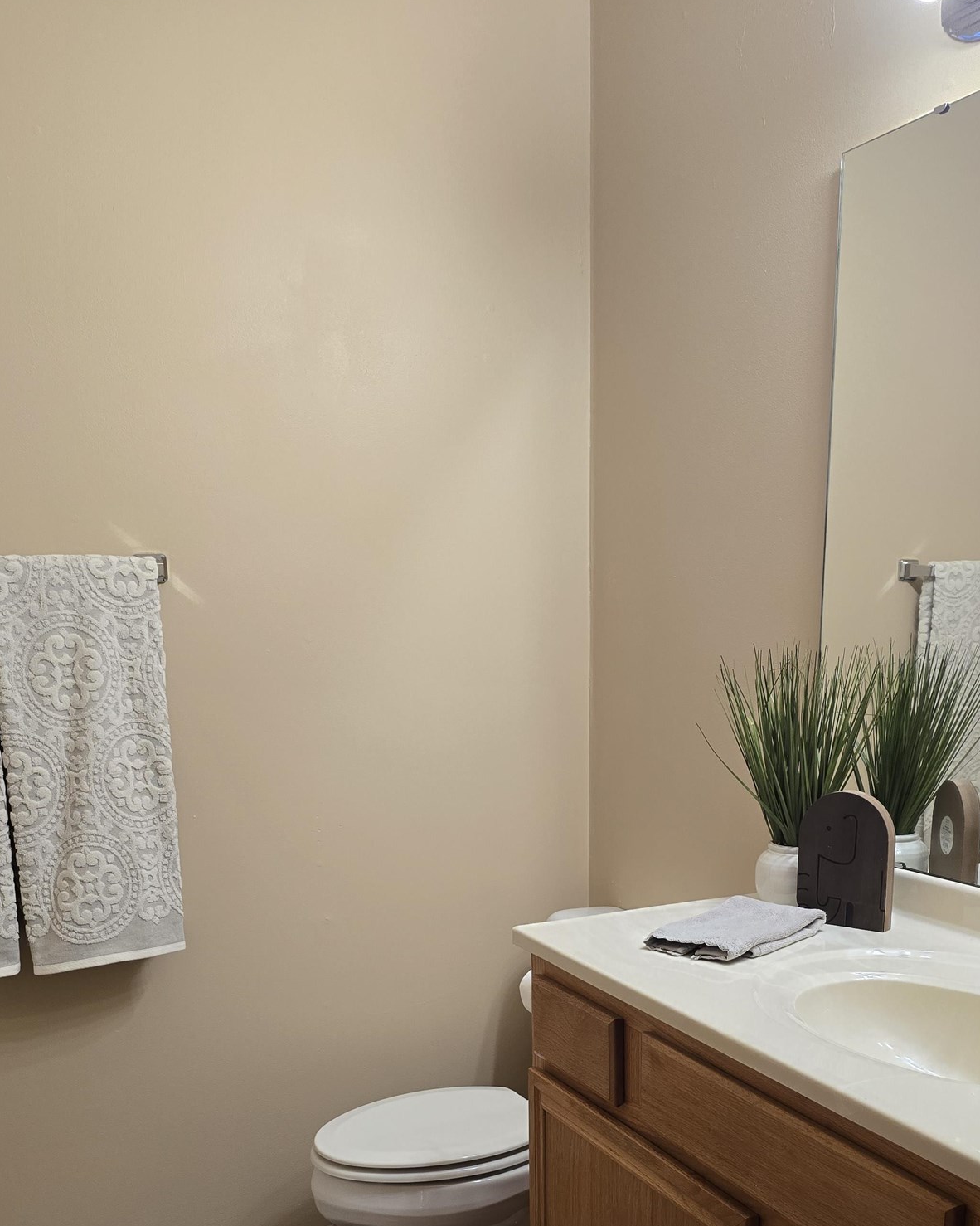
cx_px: 556
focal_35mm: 35
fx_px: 1269
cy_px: 920
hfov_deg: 42.1
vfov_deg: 49.5
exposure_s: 1/120
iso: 320
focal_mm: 6.3
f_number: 1.7
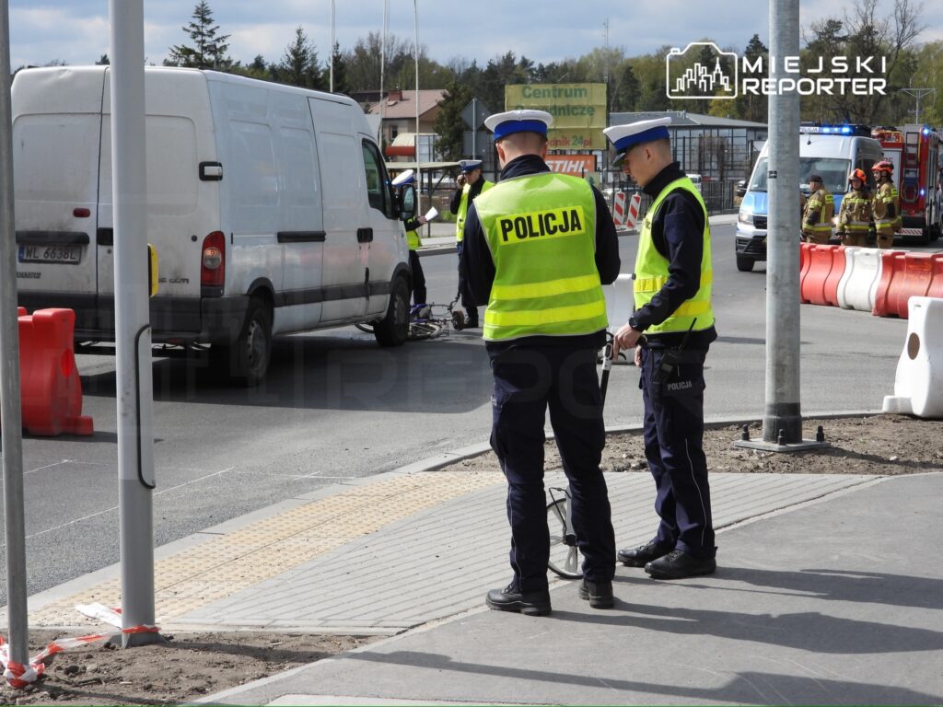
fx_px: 2043
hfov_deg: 26.0
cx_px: 472
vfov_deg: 19.6
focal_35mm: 75
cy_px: 354
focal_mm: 13.5
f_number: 3.5
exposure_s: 1/1250
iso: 100
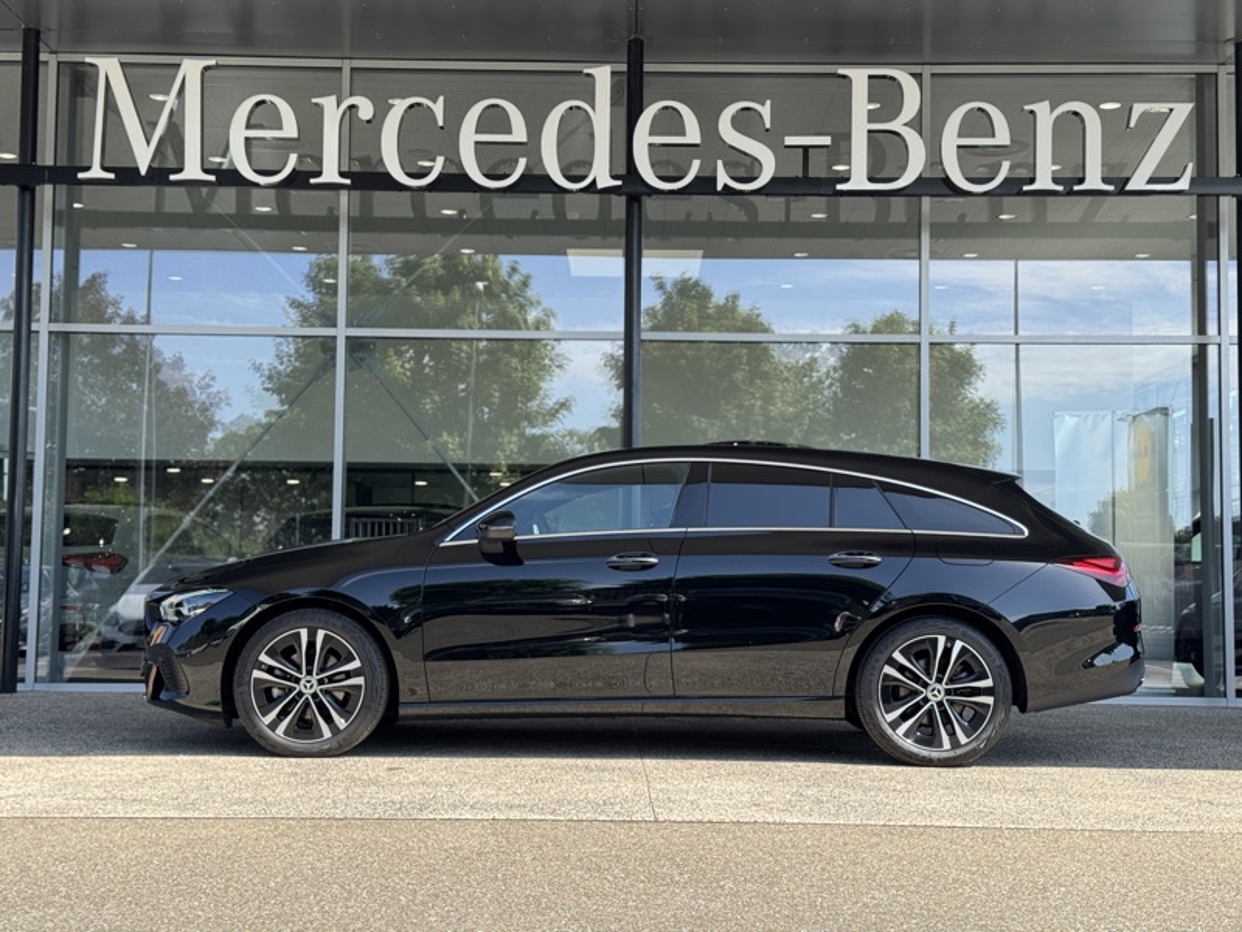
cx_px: 621
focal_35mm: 48
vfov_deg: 30.3
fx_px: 1722
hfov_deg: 39.7
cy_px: 466
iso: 64
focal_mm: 6.76
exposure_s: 1/1043
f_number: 1.78
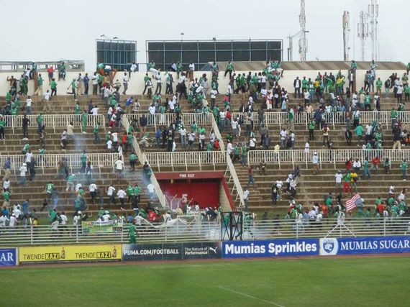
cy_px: 154
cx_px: 205
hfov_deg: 10.9
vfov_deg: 8.2
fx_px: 2155
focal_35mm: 182
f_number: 4.5
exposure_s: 1/500
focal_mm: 29.9
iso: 320
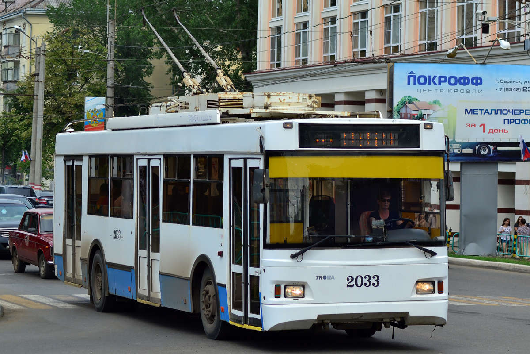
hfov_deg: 19.5
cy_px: 177
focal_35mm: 105
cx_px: 265
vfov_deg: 13.0
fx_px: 1546
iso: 200
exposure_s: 1/800
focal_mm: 70
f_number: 6.3
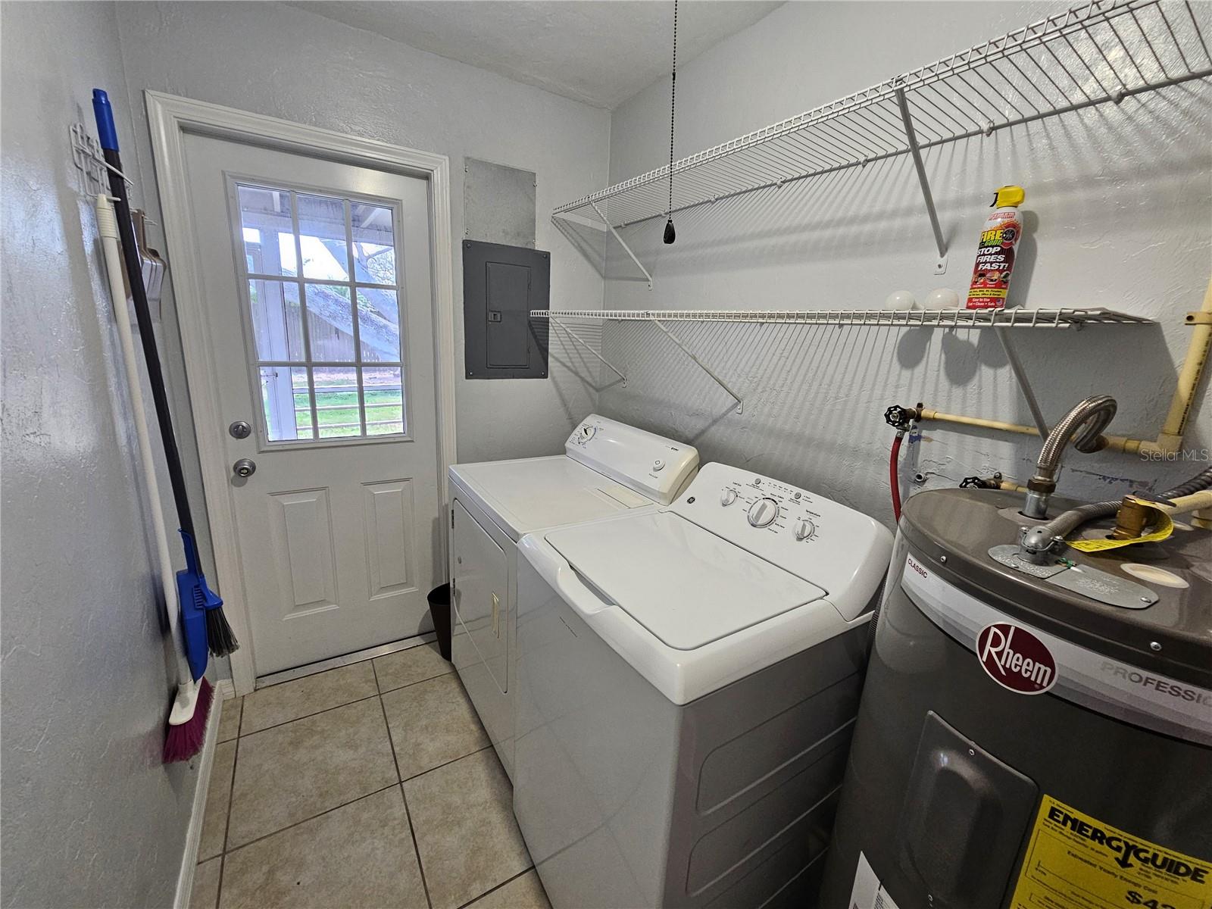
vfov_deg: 89.9
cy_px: 454
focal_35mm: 13
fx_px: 455
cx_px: 606
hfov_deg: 106.2
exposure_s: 1/60
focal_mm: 2.2
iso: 250
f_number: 2.2
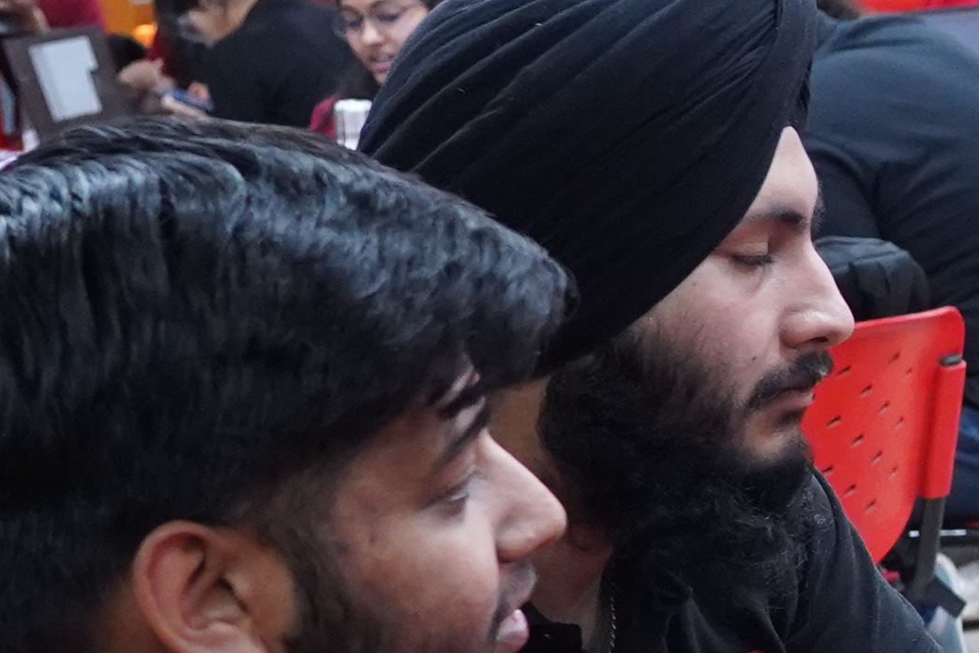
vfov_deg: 10.1
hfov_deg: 13.3
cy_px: 356
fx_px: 3698
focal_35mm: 136
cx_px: 1881
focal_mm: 24
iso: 4000
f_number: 4
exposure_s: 1/100
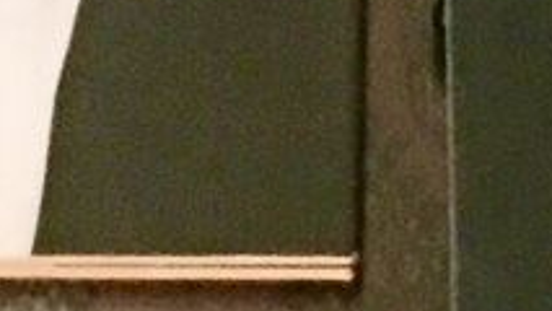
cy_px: 262
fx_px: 3543
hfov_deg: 8.9
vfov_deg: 5.0
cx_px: 363
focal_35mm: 242
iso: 500
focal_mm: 4.15
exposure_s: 1/17
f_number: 2.2
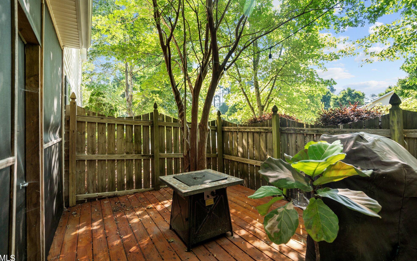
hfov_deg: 94.4
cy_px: 126
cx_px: 210
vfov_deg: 68.0
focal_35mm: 17
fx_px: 193
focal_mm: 16
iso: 320
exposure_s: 1/60
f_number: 4
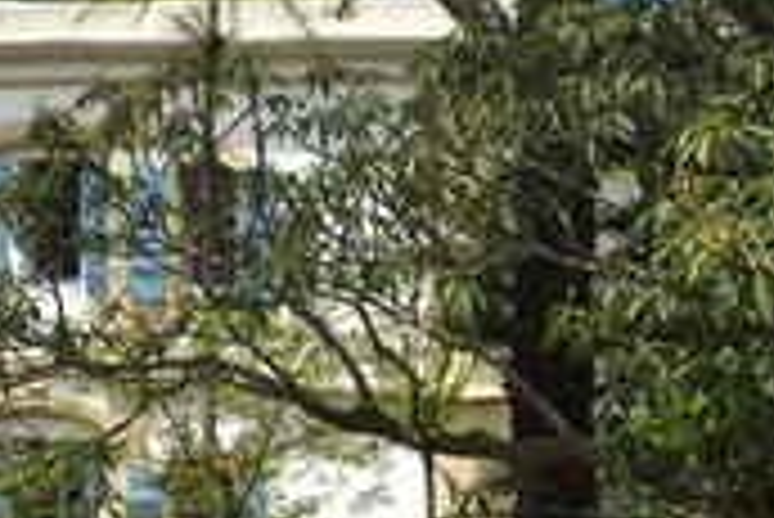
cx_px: -81
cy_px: 221
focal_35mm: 171
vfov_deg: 8.0
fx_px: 3680
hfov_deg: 11.8
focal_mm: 70
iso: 200
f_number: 14
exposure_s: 1/250
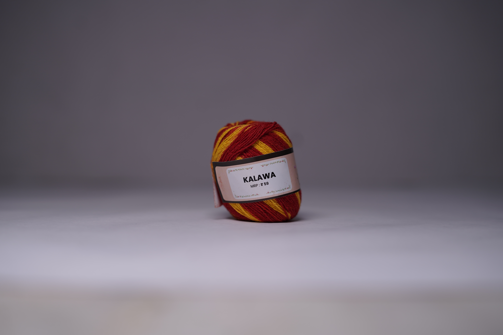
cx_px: 252
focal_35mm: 50
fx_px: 699
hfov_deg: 39.6
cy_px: 168
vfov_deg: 27.0
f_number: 2.5
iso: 125
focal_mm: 50
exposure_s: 1/100
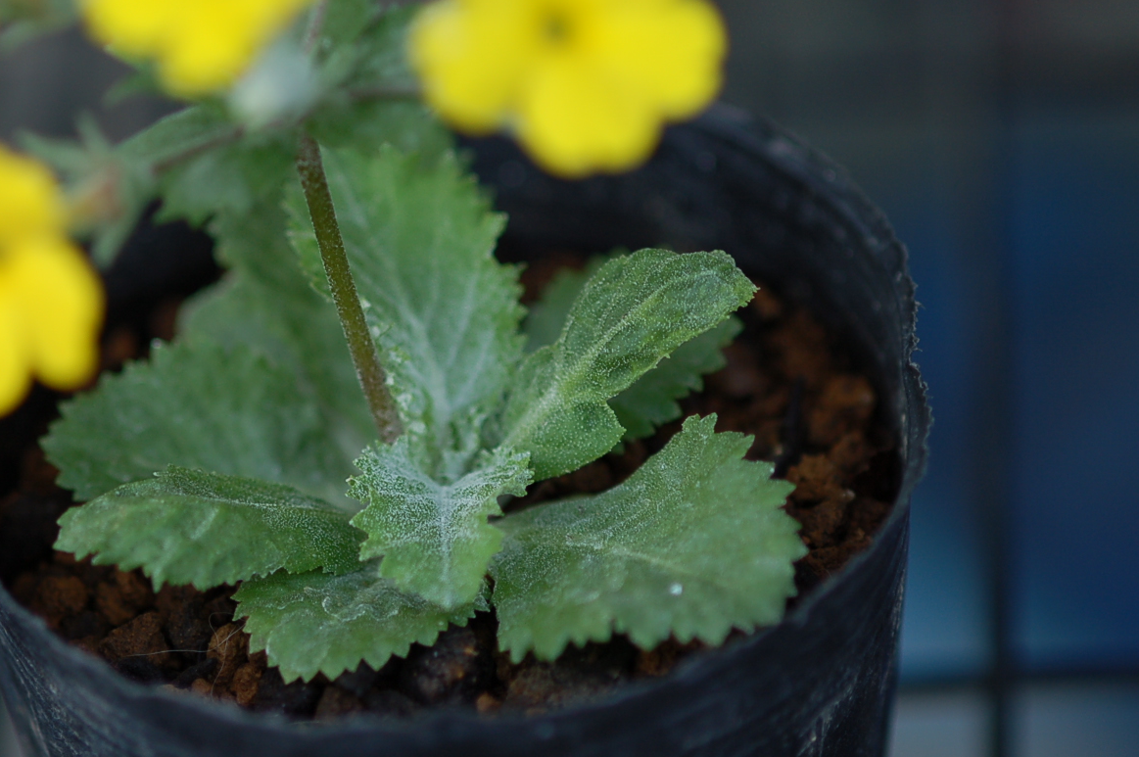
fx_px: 6437
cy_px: 313
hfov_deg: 10.1
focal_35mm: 204
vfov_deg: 6.7
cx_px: 420
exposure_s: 1/320
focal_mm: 105
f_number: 3.3
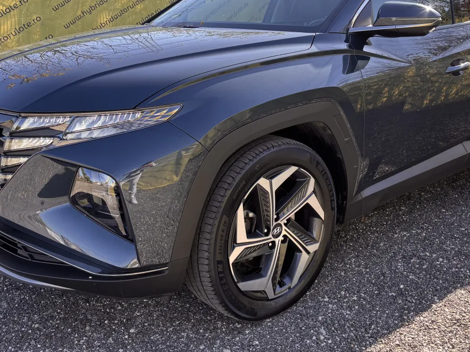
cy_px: 117
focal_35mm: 38
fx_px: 516
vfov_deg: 37.3
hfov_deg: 48.9
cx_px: 252
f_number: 1.6
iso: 50
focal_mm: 5.96
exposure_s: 1/525
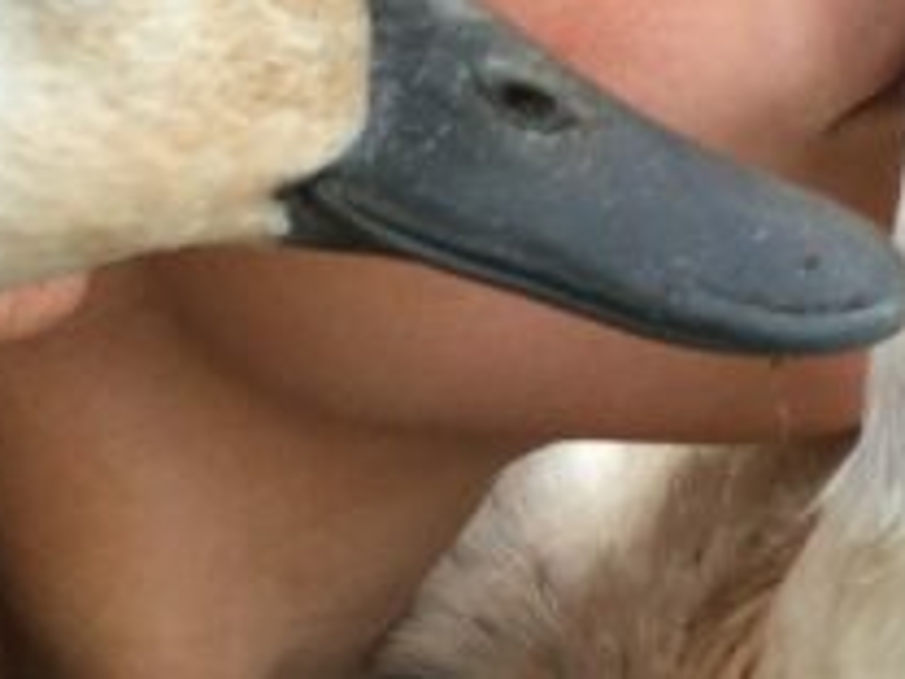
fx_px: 3320
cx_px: 387
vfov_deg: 11.7
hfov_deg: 15.5
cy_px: 385
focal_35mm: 127
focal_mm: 3.3
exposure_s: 1/30
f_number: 2.4
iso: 40
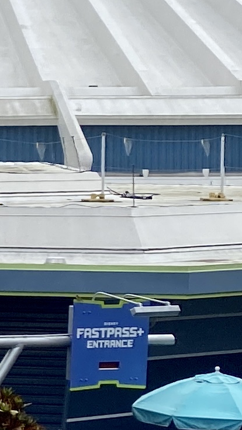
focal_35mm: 155
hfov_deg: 7.0
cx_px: -506
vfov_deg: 13.9
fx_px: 1770
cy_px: 214
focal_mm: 4.25
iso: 32
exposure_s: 1/1656
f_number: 1.8
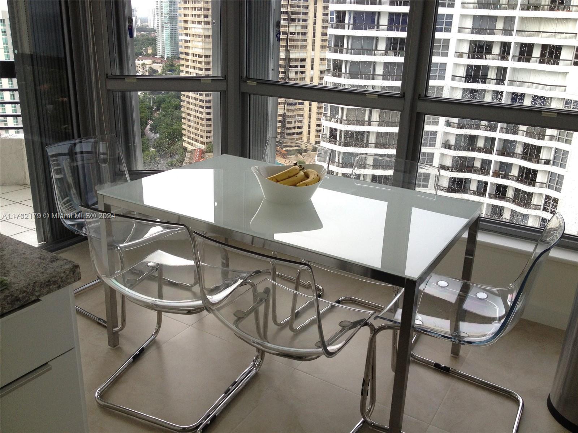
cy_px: 216
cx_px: 289
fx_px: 584
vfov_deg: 40.7
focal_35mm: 35
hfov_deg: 52.6
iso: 100
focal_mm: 4.28
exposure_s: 1/152
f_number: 2.4
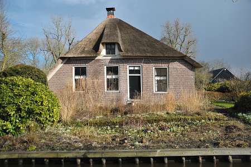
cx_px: 126
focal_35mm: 36
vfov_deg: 36.8
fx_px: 251
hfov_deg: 53.2
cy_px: 84
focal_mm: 24
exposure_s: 1/2000
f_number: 3.8
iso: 320
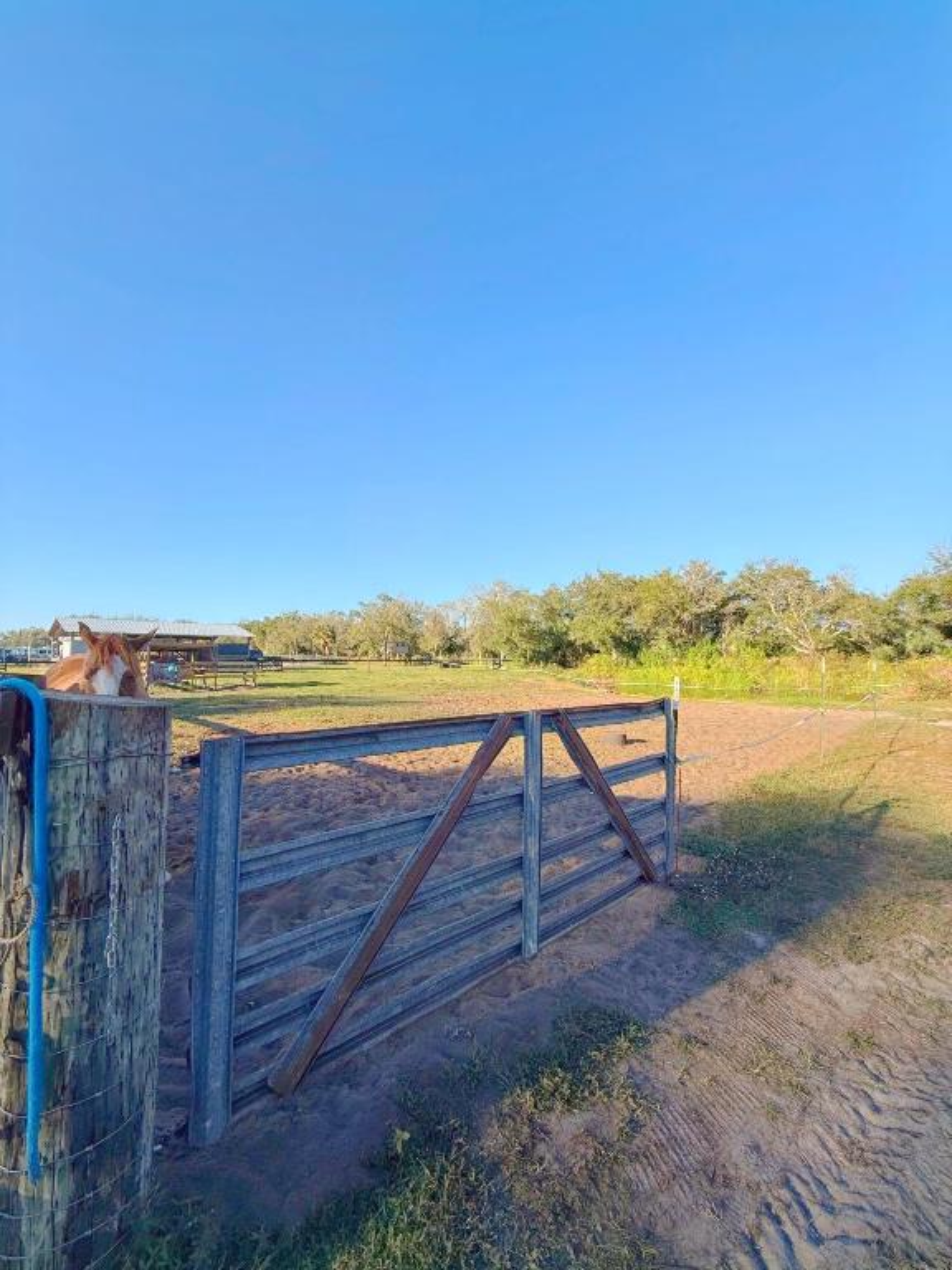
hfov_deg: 85.7
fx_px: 513
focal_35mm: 14
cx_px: 476
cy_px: 635
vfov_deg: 102.1
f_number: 2.2
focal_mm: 2.22
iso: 50
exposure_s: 1/1068
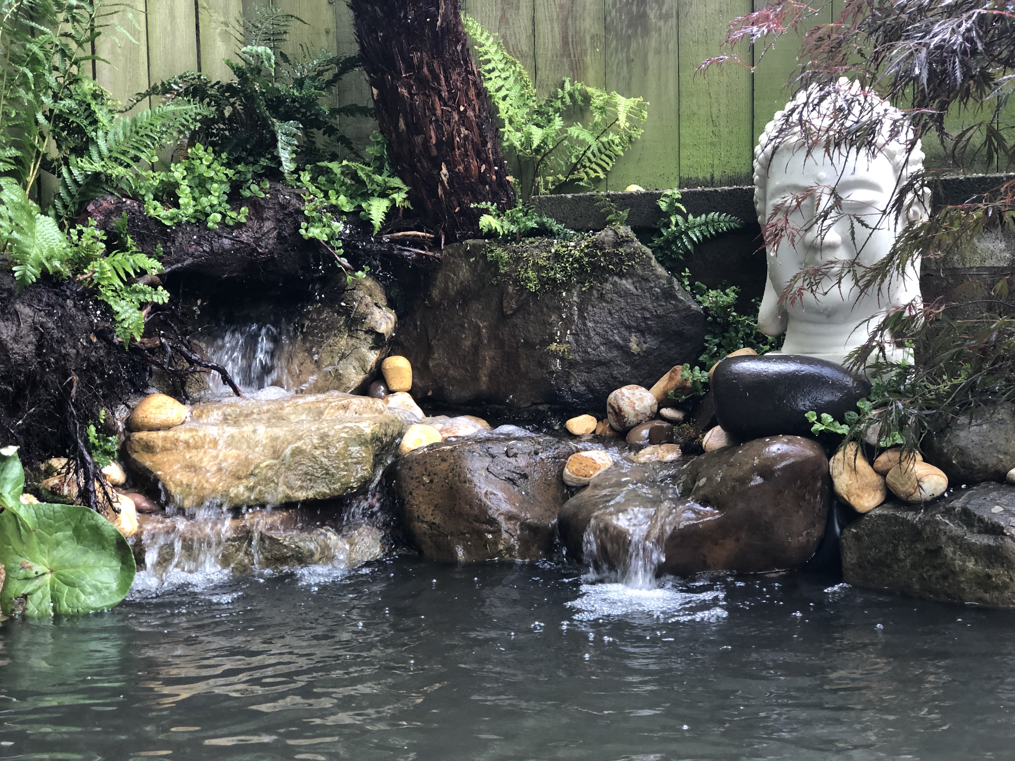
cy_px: 380
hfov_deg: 33.8
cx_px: 508
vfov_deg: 25.7
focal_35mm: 57
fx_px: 1671
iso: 125
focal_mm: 6.6
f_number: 2.8
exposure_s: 1/120
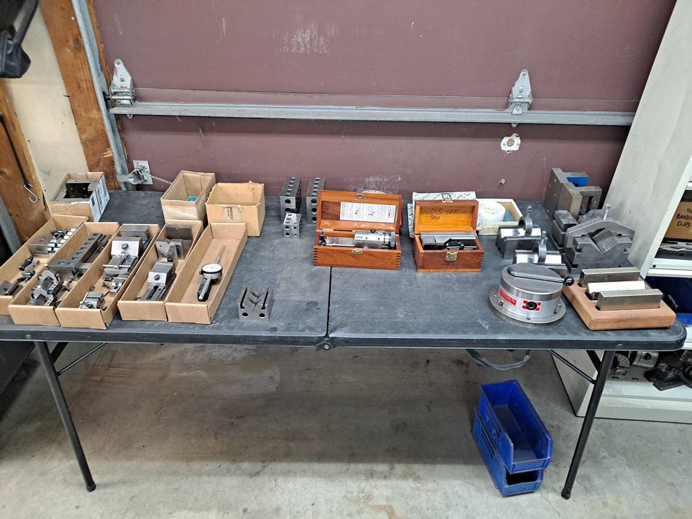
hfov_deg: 69.4
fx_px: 500
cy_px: 260
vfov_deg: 54.9
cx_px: 346
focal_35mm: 25
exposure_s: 1/30
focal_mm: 4.6
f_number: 2
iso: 320
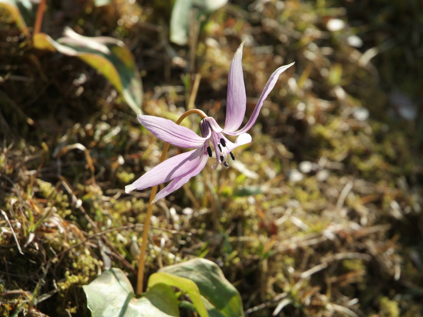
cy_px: 157
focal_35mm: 118
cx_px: 215
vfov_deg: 12.6
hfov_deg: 16.7
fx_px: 1442
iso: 200
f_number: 8
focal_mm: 70
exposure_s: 1/250
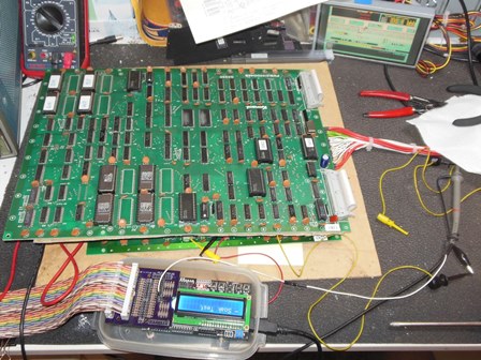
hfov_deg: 61.7
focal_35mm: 29
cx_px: 240
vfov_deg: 48.2
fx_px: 403
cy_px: 180
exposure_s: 1/25
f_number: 3.3
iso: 200
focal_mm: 5.2
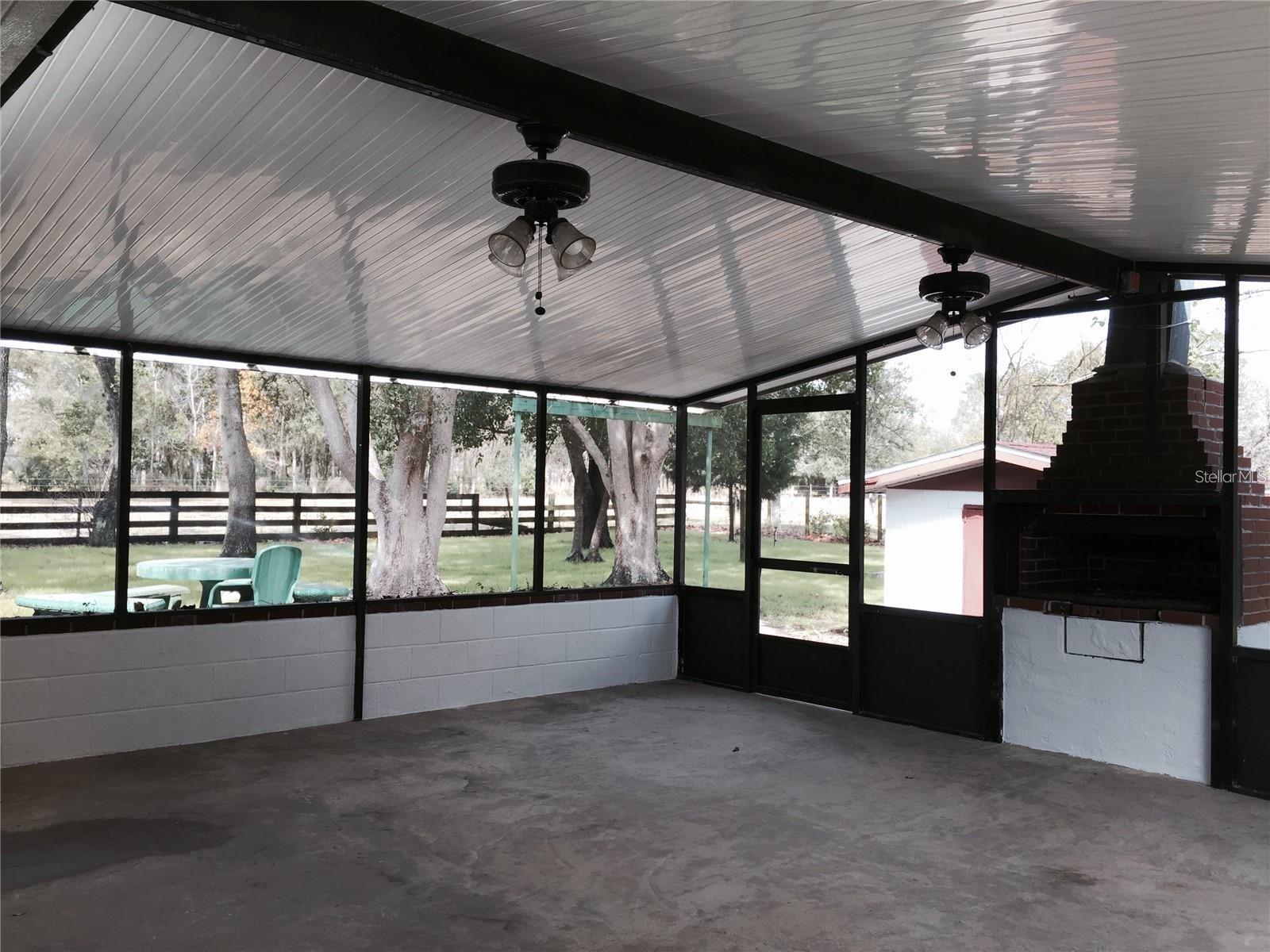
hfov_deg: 61.7
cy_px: 476
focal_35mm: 29
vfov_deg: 48.2
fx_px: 1064
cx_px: 635
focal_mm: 4.15
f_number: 2.2
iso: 32
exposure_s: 1/130
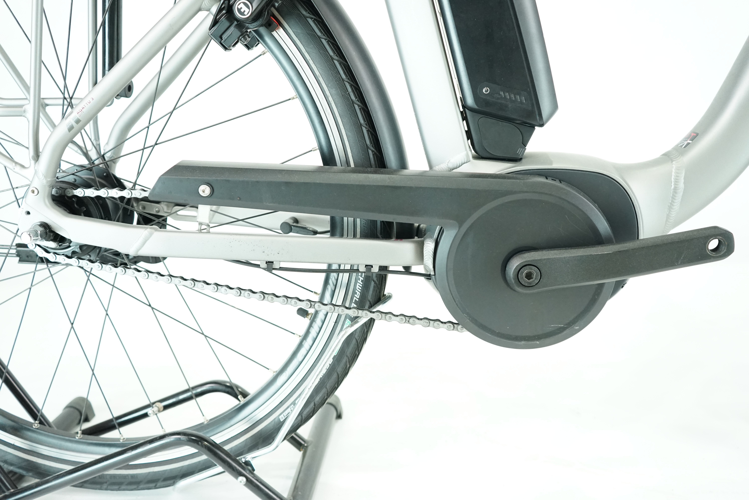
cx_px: 374
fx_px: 645
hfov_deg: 60.3
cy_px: 250
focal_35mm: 31
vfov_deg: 42.3
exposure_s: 1/200
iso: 2500
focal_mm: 31
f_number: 4
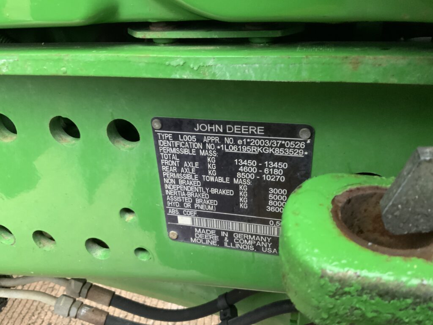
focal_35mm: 29
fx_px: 363
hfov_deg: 61.7
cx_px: 216
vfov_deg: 48.2
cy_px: 162
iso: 320
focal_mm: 3
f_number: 1.8
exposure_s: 1/40
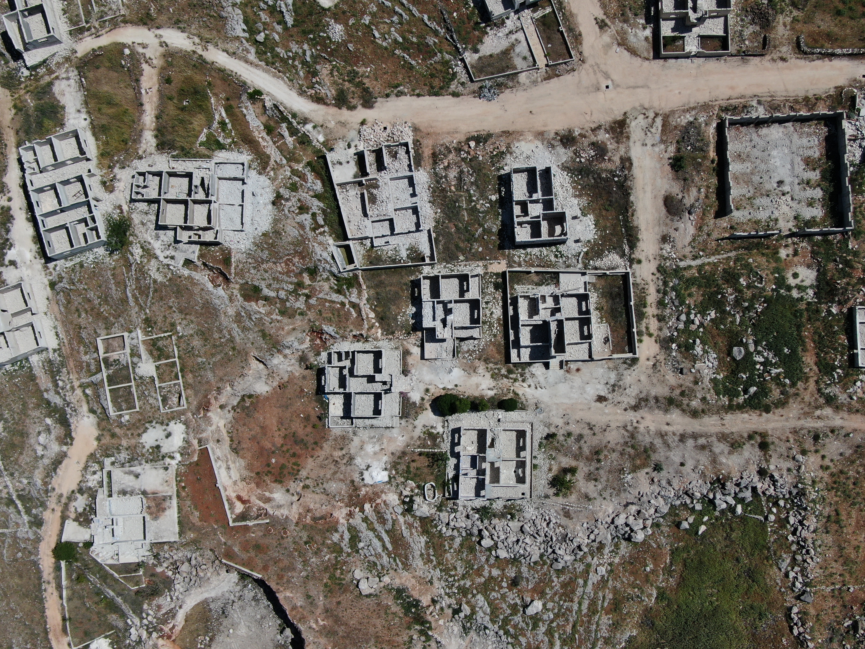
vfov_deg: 39.6
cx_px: 470
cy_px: 339
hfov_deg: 51.3
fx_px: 900
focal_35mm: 36
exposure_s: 1/2500
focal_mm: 5.57
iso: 100
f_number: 3.2
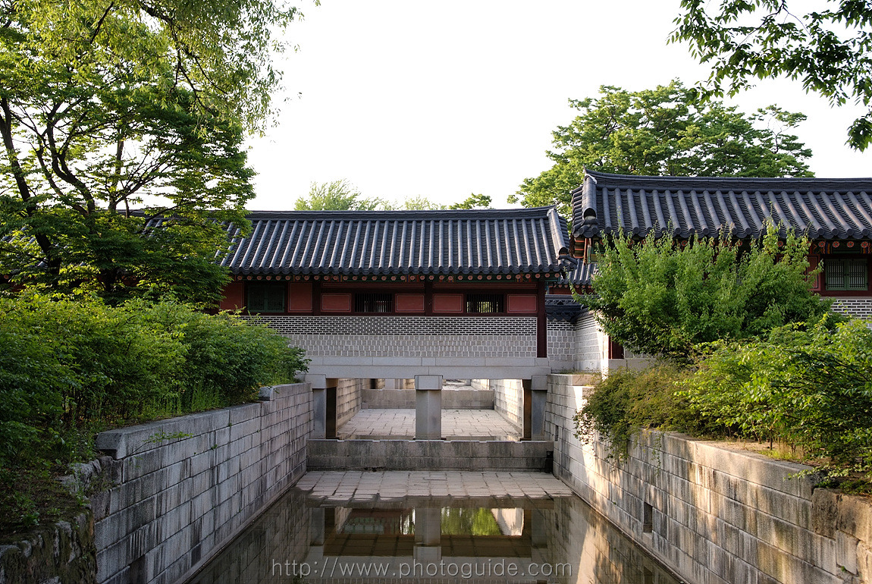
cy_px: 292
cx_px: 436
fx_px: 1067
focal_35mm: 44
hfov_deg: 44.4
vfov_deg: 30.6
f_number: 5.6
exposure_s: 1/90
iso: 125
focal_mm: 29
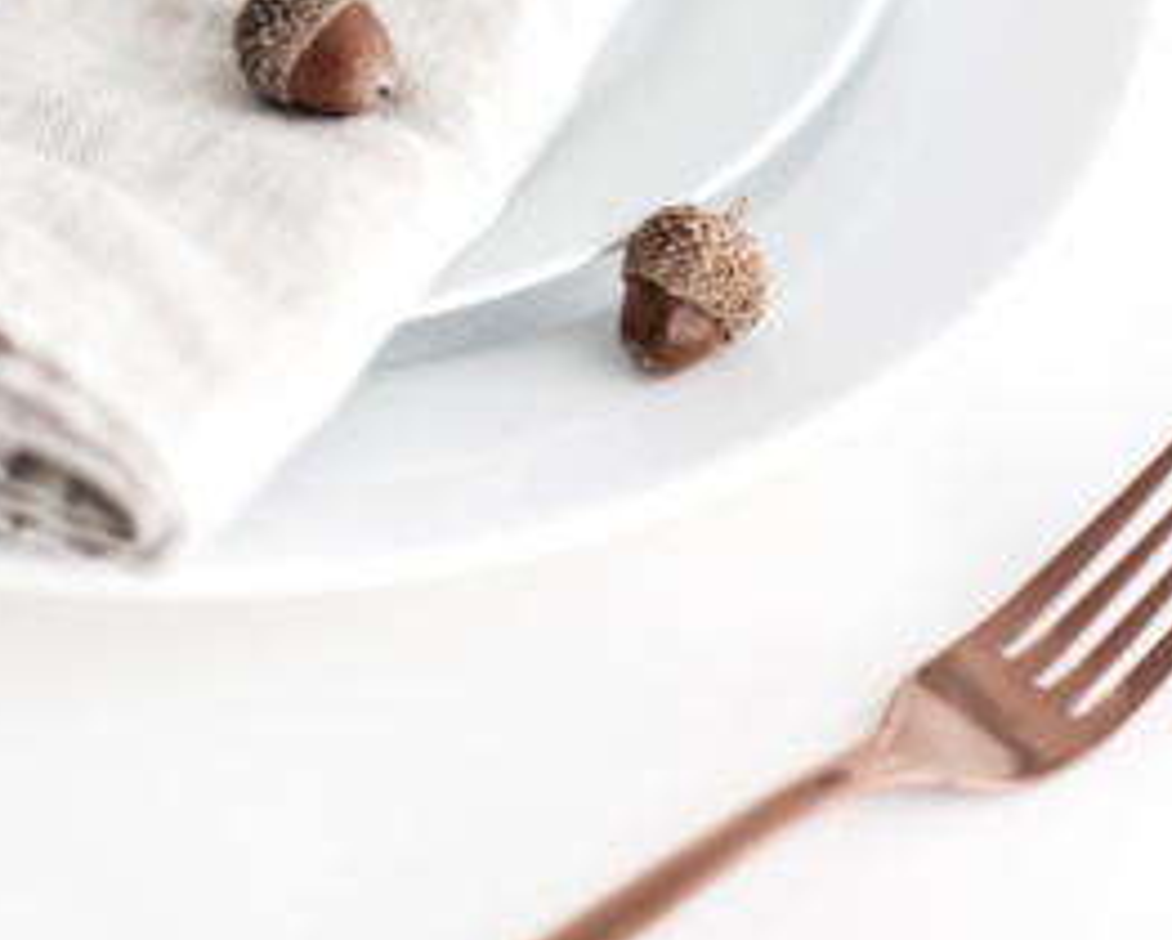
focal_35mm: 94
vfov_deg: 16.0
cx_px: 532
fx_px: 3263
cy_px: -58
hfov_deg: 20.4
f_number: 1.4
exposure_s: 1/100
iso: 125
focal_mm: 50
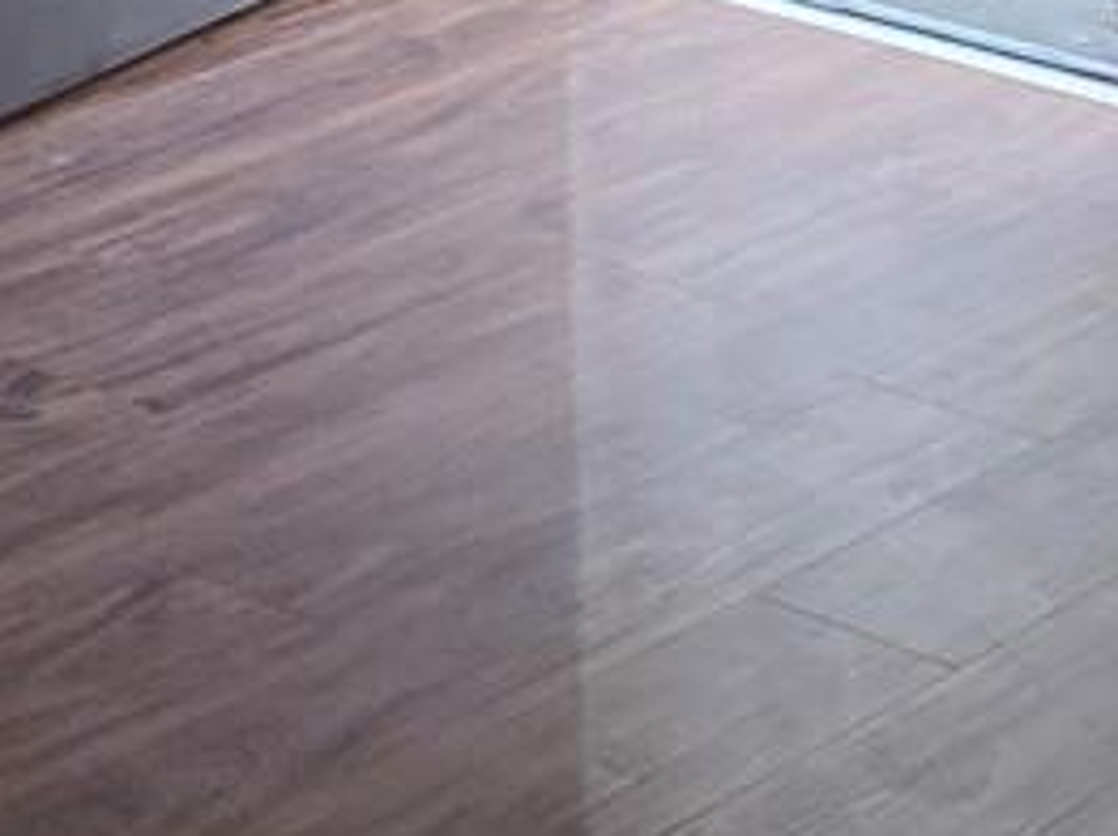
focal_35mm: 159
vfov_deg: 8.1
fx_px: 5131
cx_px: 986
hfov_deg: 12.4
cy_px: -1570
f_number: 1.8
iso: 80
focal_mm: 4.25
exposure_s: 1/60
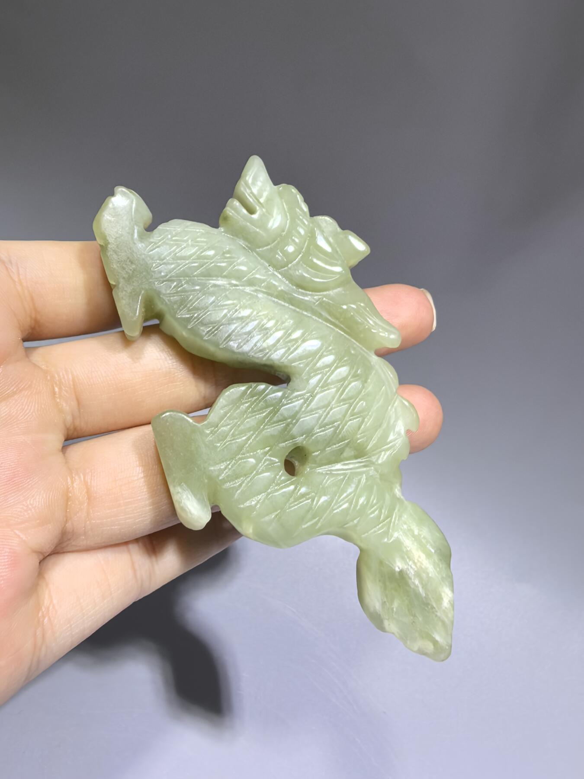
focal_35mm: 27
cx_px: 292
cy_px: 390
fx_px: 607
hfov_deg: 51.4
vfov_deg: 65.3
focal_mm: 1.95
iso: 125
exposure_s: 1/50
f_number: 2.2
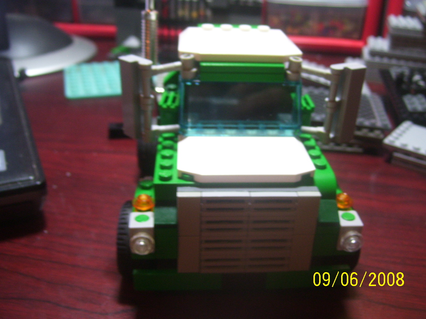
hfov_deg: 50.1
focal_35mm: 37
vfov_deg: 38.7
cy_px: 160
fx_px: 455
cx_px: 213
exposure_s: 1/8
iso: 160
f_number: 2.7
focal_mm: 6
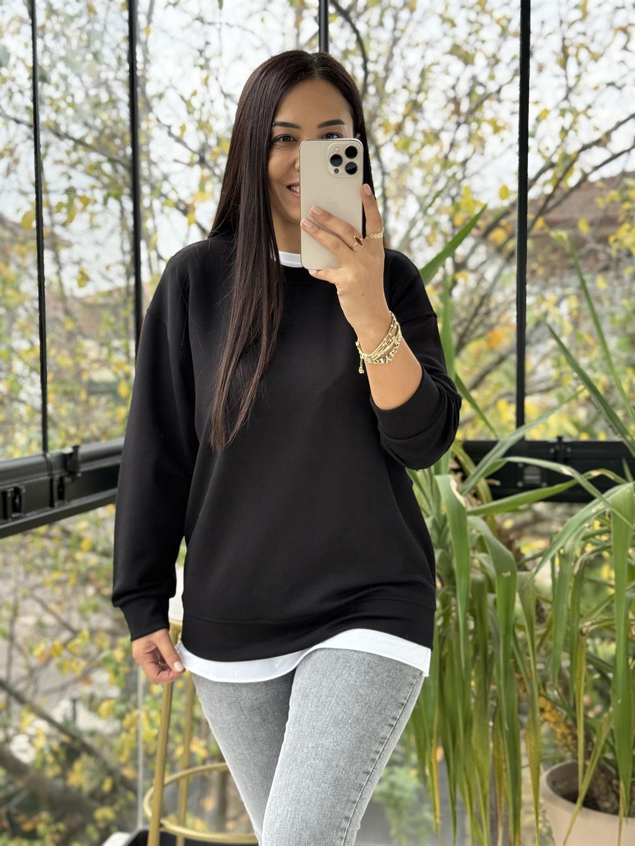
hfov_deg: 30.3
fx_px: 1174
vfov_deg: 39.7
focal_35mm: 48
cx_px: 318
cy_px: 423
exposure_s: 1/189
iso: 100
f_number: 1.78
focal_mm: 6.76
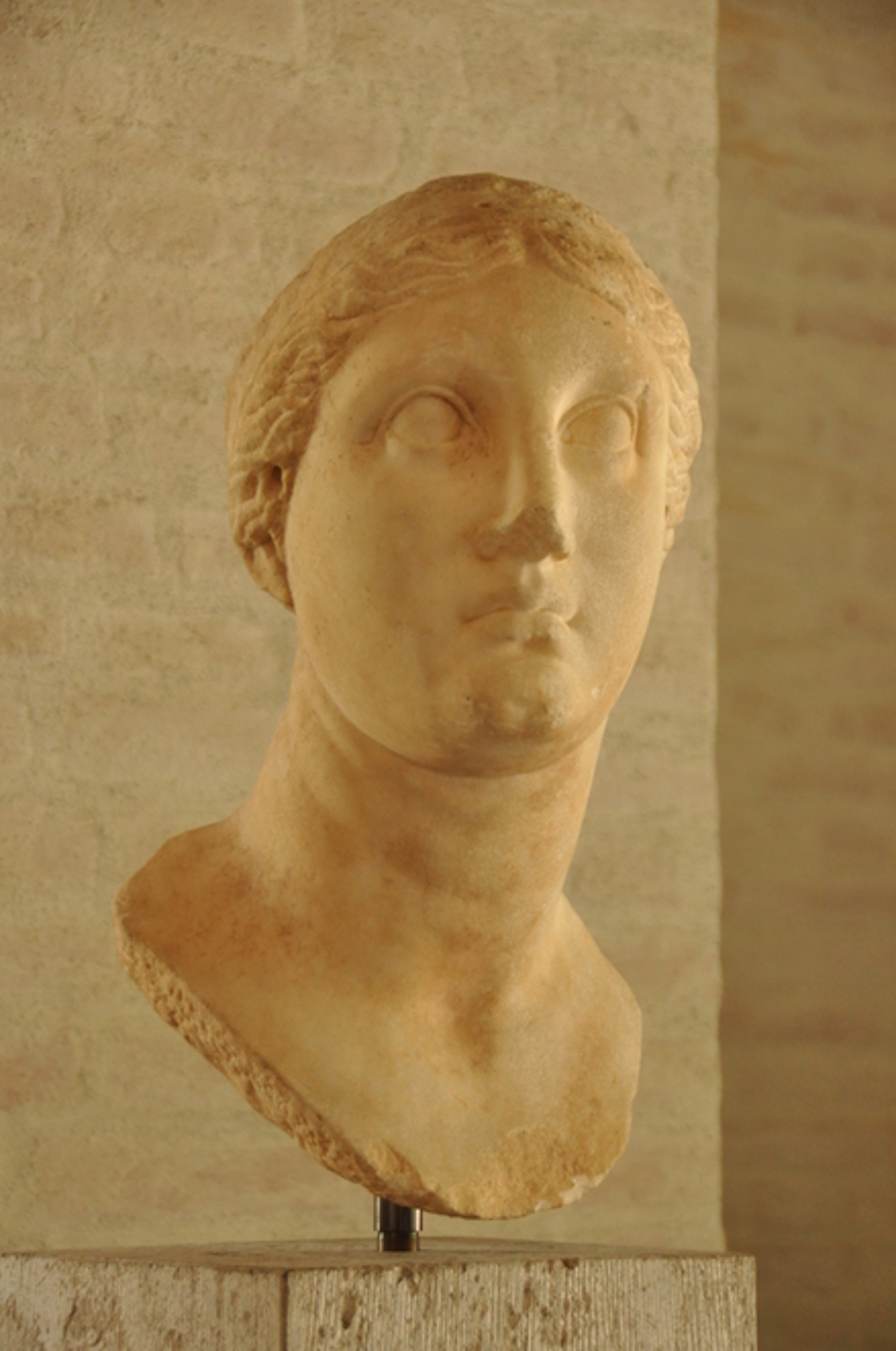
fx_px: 3485
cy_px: 676
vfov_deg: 21.9
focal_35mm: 93
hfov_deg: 14.7
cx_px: 448
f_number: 4.8
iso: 1000
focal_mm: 62
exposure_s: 1/30
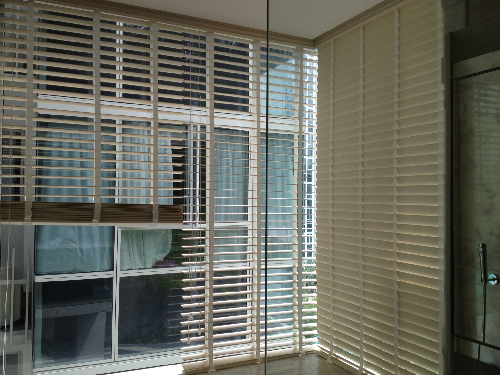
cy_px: 188
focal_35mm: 35
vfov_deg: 40.7
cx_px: 250
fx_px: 506
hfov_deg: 52.6
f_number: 2.4
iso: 64
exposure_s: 1/222
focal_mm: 4.28
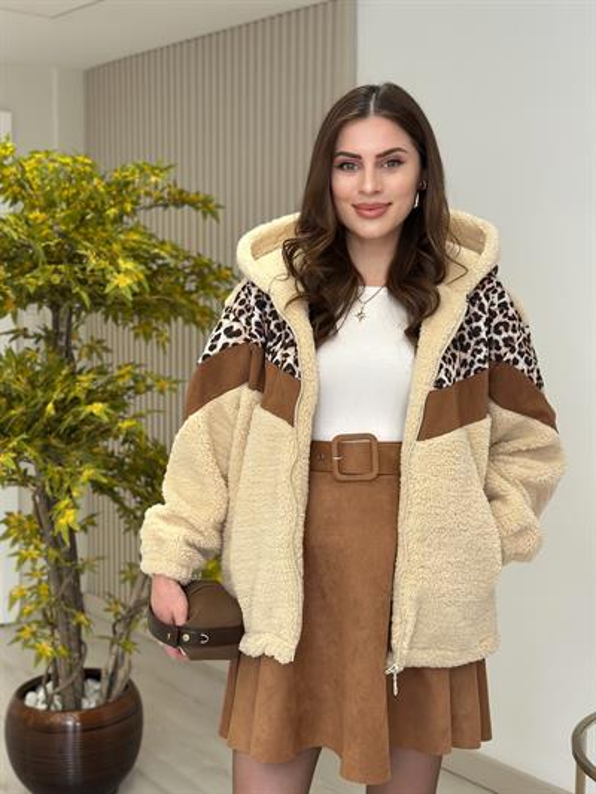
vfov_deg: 39.6
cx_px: 298
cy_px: 397
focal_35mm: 48
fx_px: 1101
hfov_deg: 30.3
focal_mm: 6.86
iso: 80
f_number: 1.78
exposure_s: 1/283
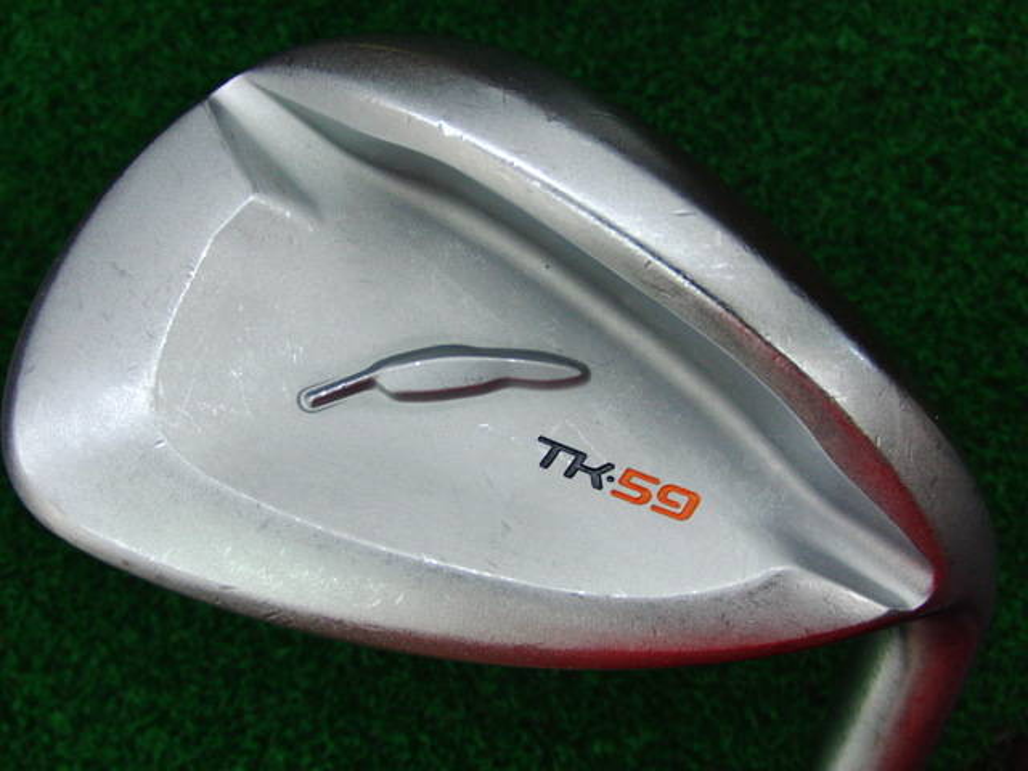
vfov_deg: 38.7
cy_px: 386
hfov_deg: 50.1
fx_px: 1099
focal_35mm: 37
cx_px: 514
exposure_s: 1/80
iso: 200
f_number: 3.6
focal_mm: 6.42
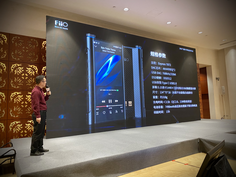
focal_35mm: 26
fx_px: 177
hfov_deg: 67.3
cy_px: 88
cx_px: 118
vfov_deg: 53.1
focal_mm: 4.25
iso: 400
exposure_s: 1/50
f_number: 1.8
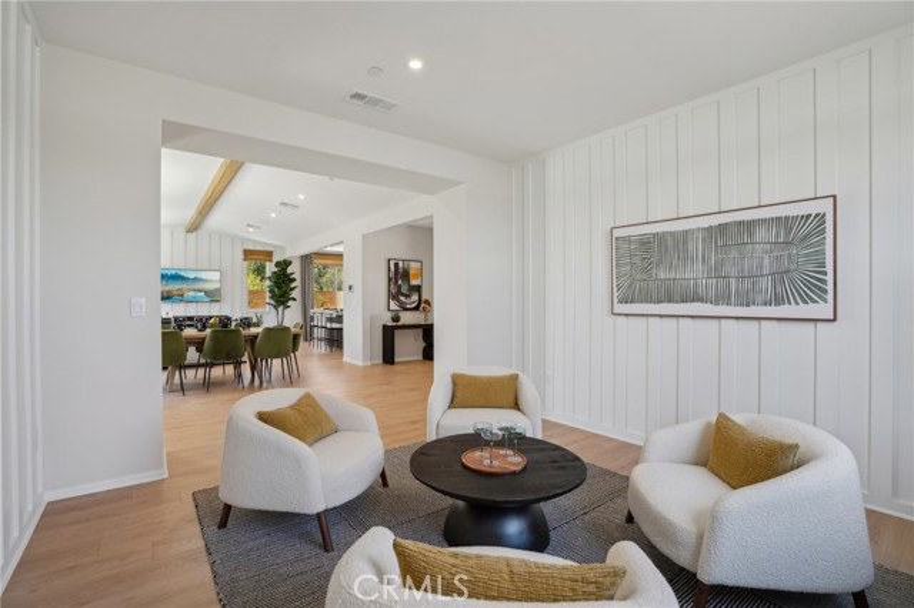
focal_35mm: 16
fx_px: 406
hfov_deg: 96.8
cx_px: 457
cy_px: 304
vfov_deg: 73.7
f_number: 7.1
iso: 250
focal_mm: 16
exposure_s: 1/30
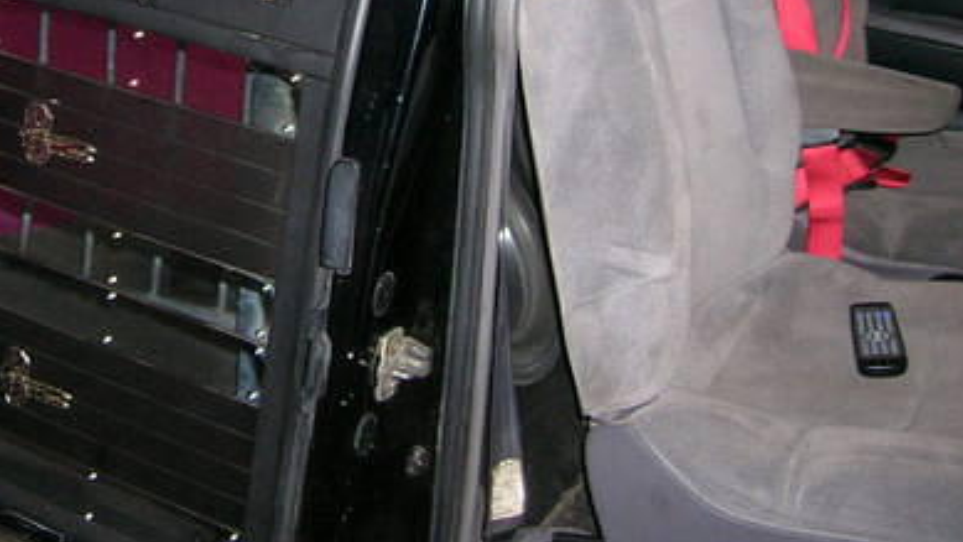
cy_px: 49
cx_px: 235
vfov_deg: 19.4
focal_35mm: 61
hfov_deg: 33.6
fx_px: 1558
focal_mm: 5.7
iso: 144
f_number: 2.9
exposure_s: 1/60.1
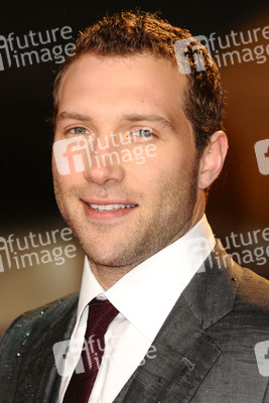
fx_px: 2939
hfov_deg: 5.2
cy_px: 202
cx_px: 134
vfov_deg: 7.8
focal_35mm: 262
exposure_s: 1/200
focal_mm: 175
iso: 320
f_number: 4.5
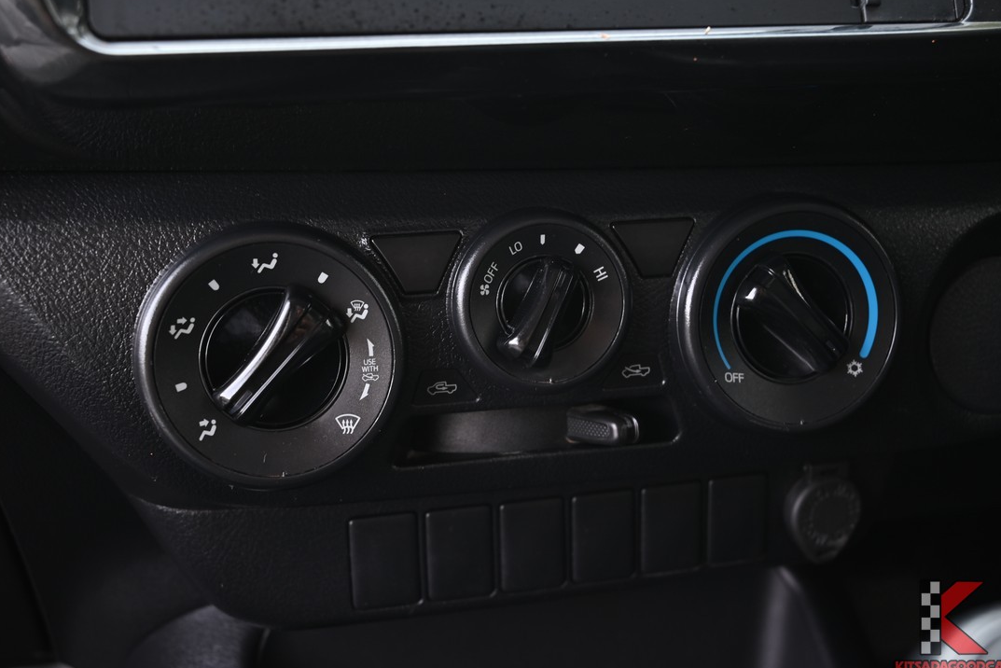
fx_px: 1140
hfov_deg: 47.4
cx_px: 505
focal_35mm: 41
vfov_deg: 32.6
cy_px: 338
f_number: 5.6
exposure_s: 1/30
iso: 280
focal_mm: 40
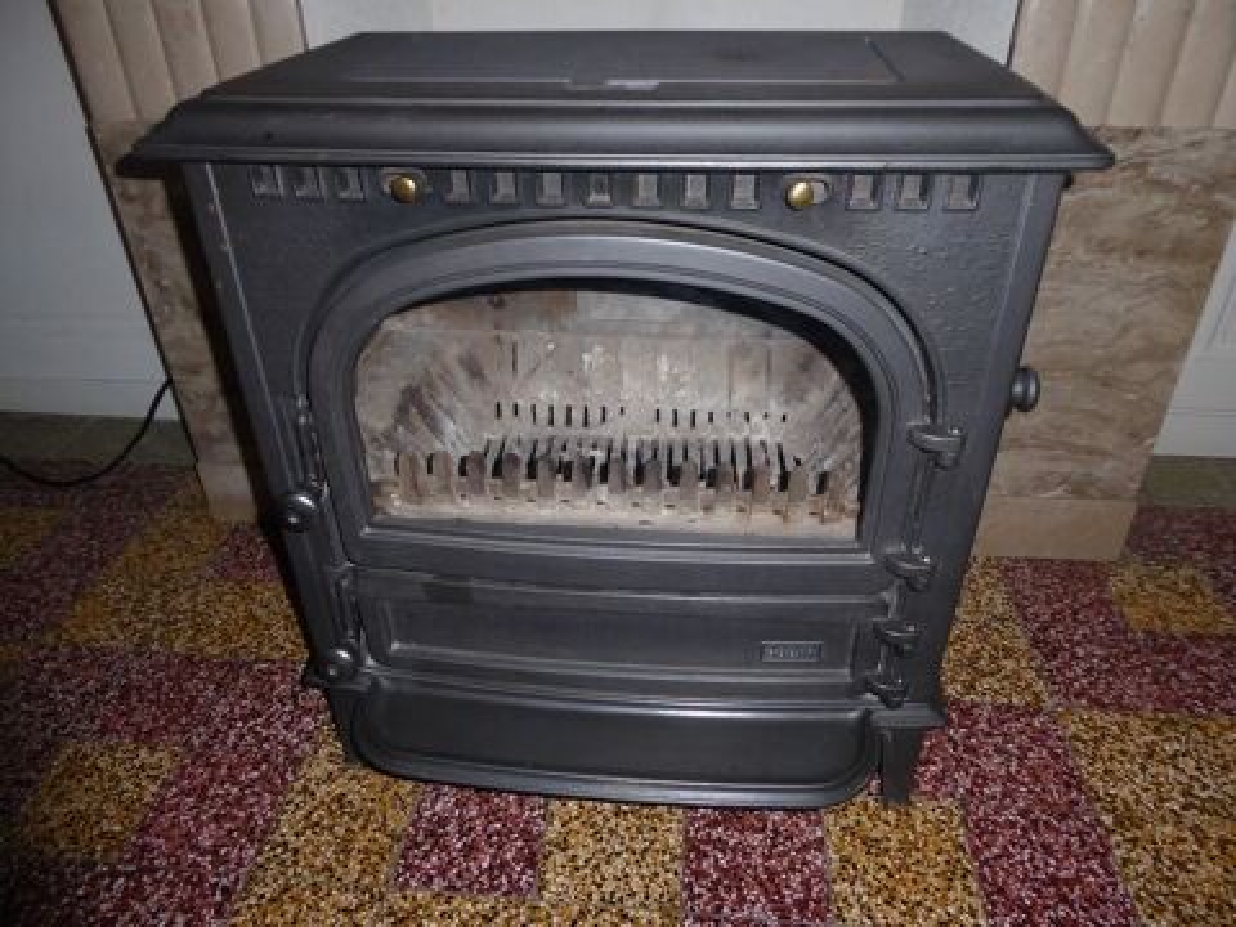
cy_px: 464
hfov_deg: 69.4
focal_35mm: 25
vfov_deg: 54.9
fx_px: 893
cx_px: 618
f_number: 3.3
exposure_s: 1/60
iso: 400
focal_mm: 4.3
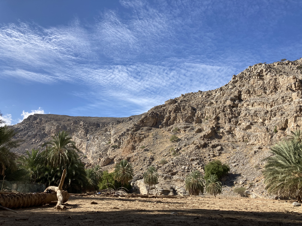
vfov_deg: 49.7
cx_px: 151
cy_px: 113
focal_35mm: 28
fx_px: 244
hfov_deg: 63.4
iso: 20
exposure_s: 1/1919
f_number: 1.8
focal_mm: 3.99
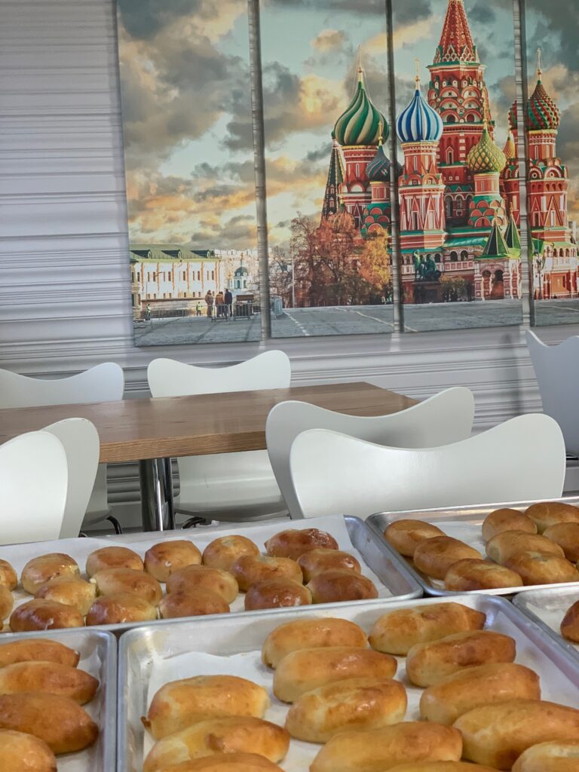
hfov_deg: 28.0
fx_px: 1160
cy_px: 386
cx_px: 290
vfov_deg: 36.8
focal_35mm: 52
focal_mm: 6
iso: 125
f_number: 2.4
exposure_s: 1/94
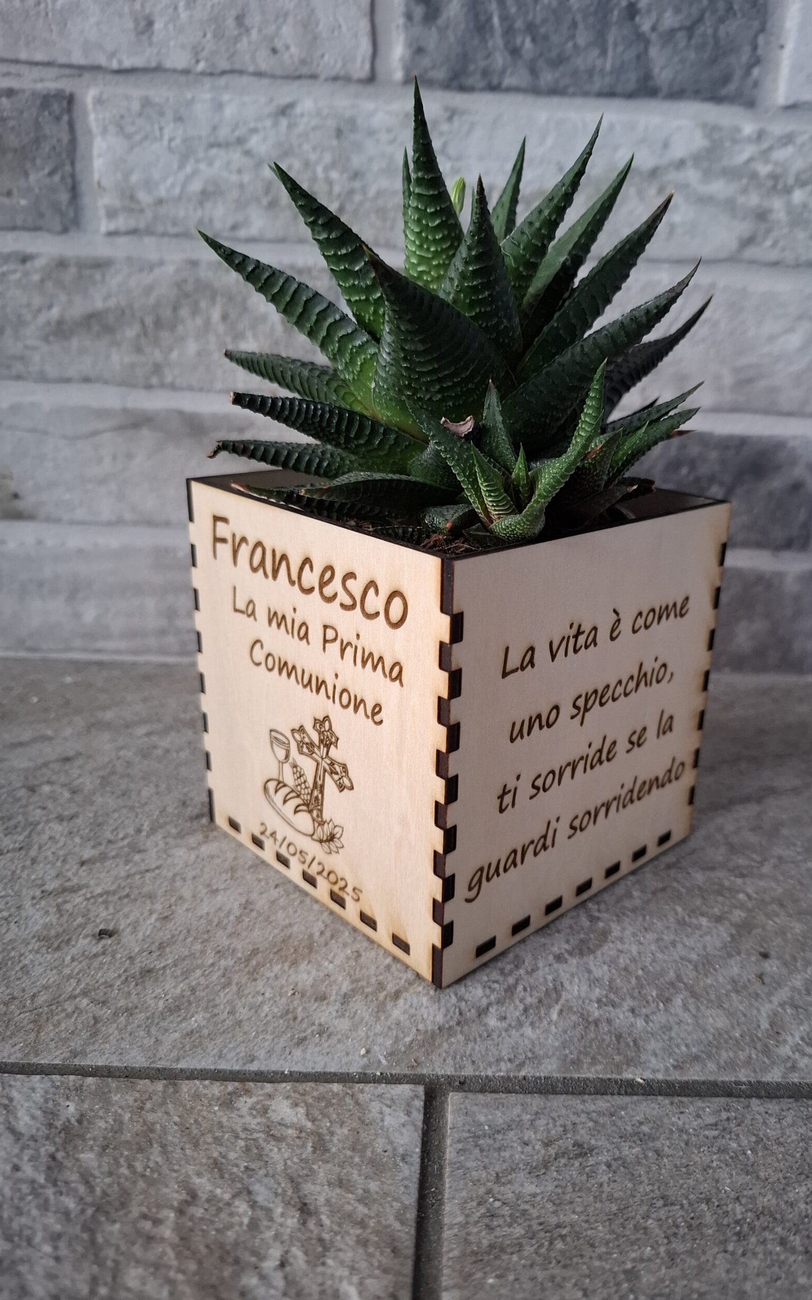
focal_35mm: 25
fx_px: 885
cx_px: 489
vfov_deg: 72.5
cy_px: 638
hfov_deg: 48.9
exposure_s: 1/50
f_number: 1.8
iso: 320
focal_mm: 5.54
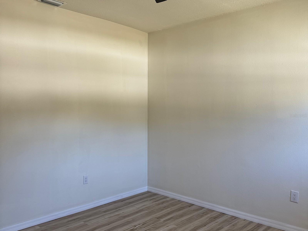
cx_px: 154
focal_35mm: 24
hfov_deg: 71.6
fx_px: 214
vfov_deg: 56.8
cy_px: 116
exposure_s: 1/121
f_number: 1.78
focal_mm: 6.76
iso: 100
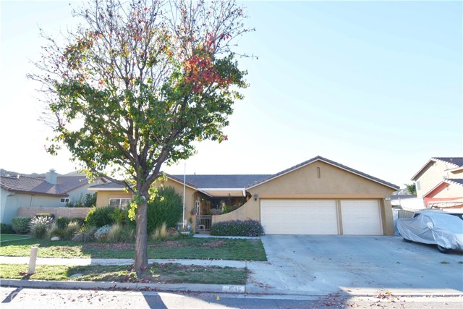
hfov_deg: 85.4
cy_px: 154
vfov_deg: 63.2
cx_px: 232
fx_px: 251
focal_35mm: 20
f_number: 8
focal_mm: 13
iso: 160
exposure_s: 1/250
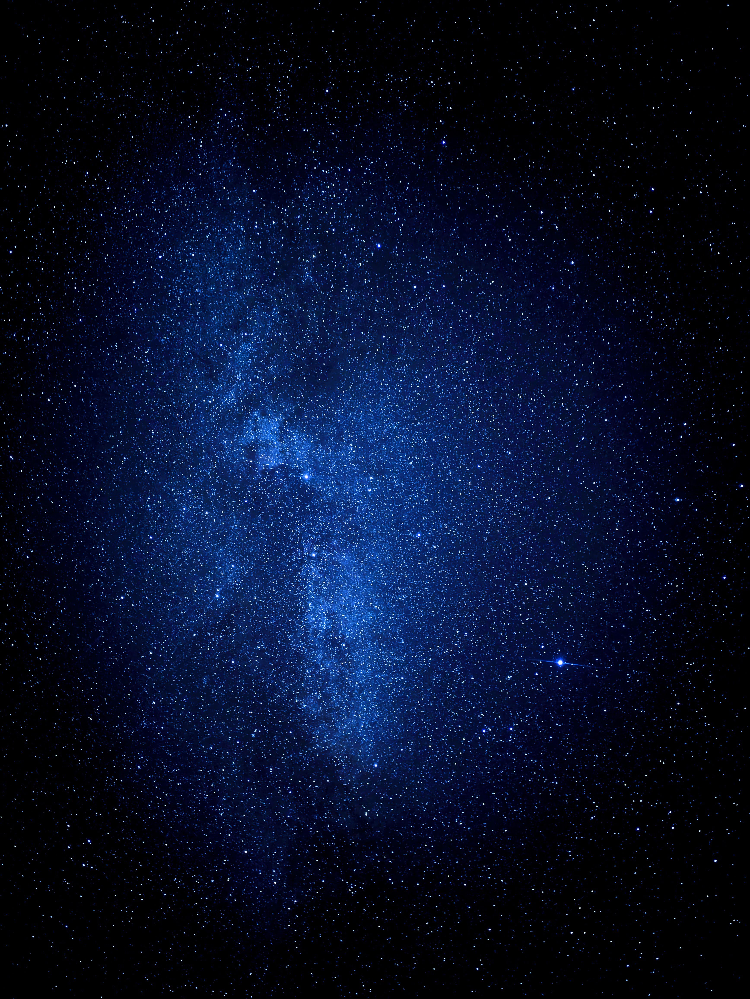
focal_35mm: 25
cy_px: 500
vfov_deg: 69.4
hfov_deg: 54.9
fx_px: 722
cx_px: 375
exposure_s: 16
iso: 4132
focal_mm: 5.43
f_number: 1.89
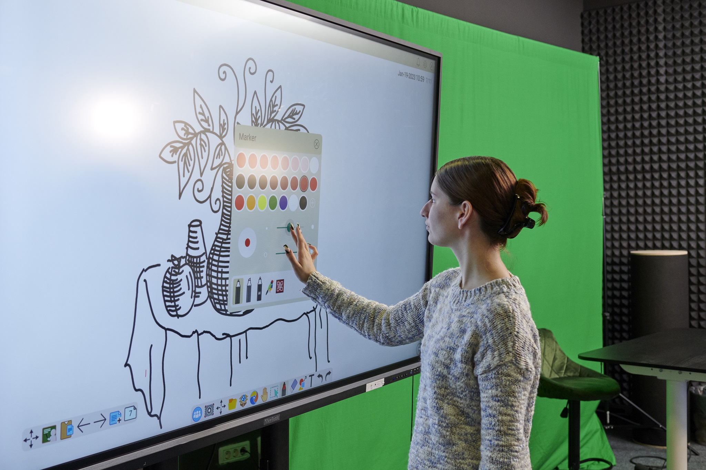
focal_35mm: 35
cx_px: 353
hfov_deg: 54.4
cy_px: 235
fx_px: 686
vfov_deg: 37.8
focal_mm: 35
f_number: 4
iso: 500
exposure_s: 1/125
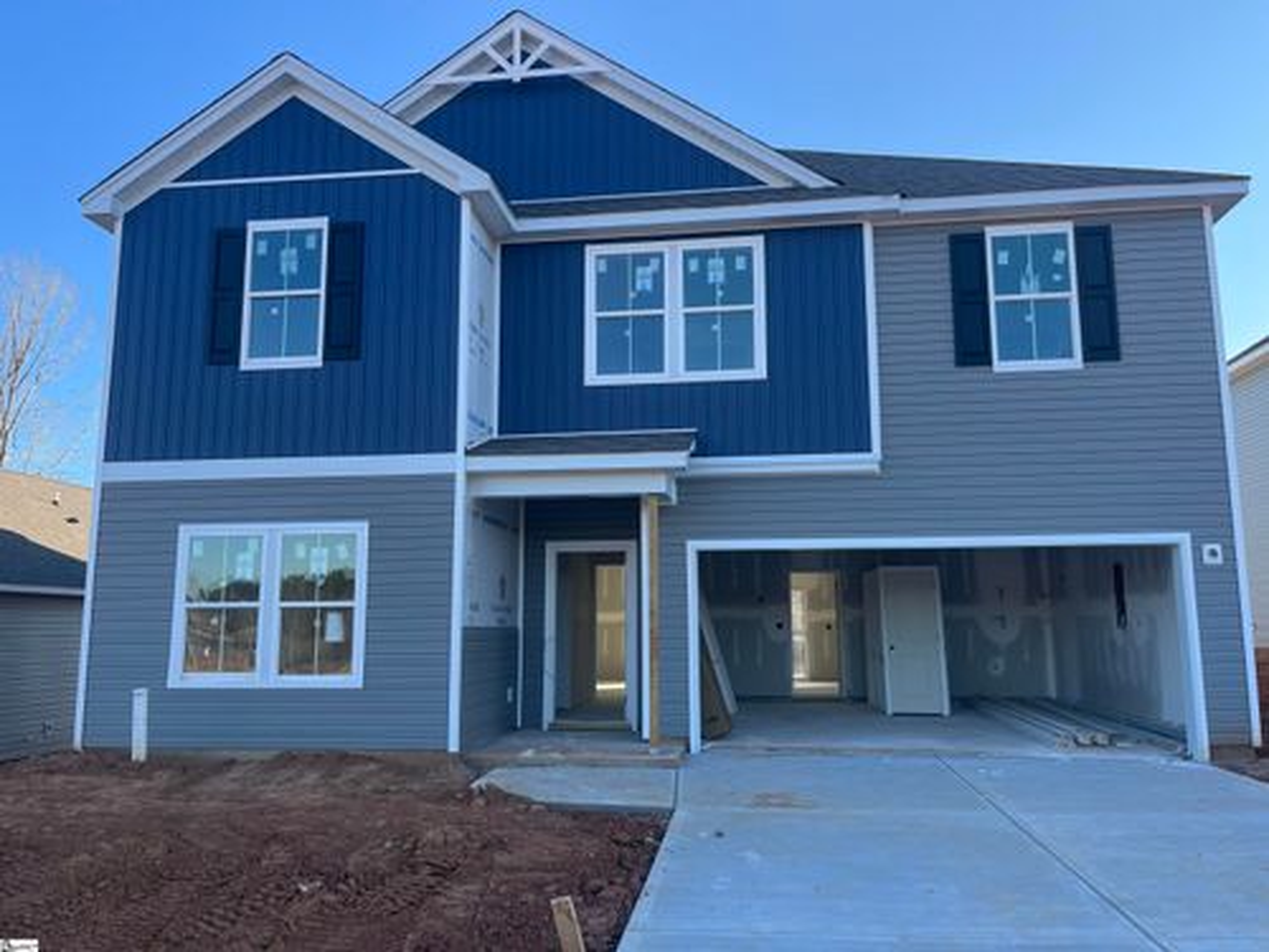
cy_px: 476
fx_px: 953
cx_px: 634
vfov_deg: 53.1
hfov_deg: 67.3
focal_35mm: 26
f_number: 1.6
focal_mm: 5.1
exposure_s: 1/787
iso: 50
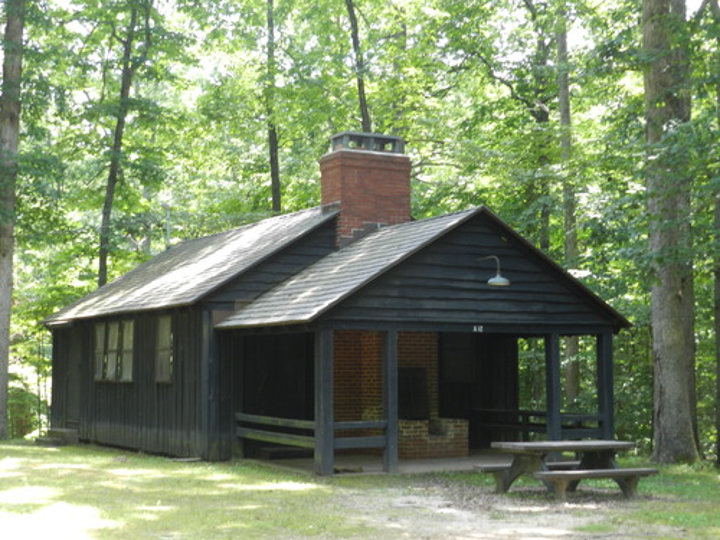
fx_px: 1102
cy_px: 270
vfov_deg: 27.5
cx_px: 360
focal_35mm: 53
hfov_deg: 36.2
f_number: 4.4
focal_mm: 9.4
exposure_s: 1/50
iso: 160
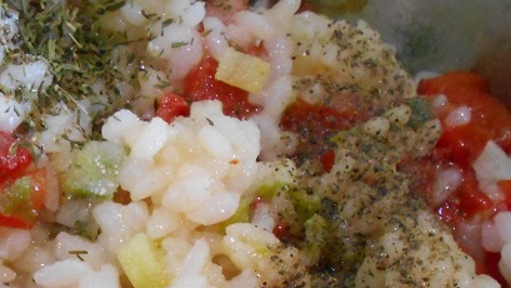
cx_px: 60
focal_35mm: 71
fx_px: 962
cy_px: 383
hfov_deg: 28.7
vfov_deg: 16.0
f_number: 3.2
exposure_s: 1/40
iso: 800
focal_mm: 4.6
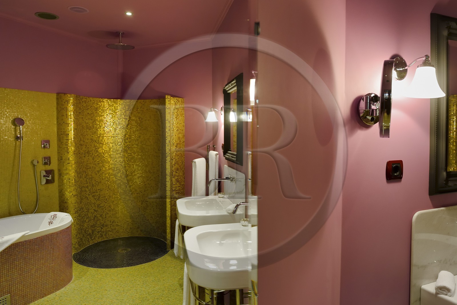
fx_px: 305
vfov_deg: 53.1
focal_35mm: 24
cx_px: 228
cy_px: 152
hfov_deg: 73.8
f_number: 6.3
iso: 800
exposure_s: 1/6
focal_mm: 24
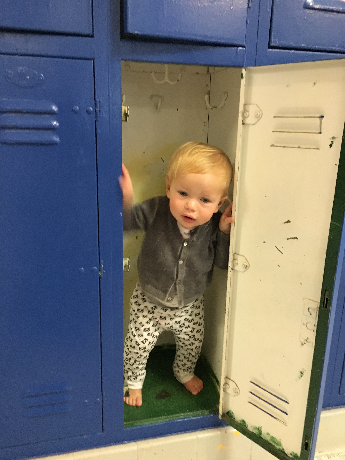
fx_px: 385
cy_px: 230
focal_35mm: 29
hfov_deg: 48.2
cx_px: 172
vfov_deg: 61.7
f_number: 2.2
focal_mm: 4.15
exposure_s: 1/15
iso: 250
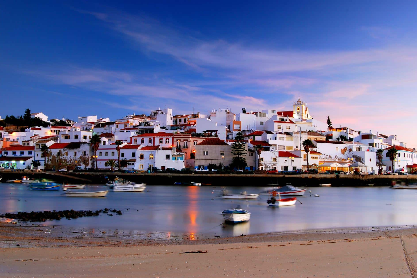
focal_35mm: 43
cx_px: 212
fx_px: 498
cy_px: 139
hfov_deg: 45.4
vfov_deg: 31.2
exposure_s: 20
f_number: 14
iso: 100
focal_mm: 28
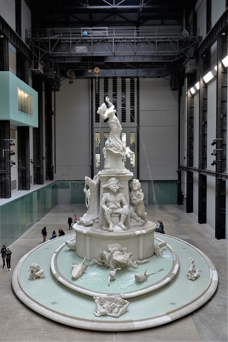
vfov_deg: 55.8
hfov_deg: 38.9
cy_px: 171
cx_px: 114
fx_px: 323
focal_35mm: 34
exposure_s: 1/40
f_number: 2.8
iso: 500
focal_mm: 12.63
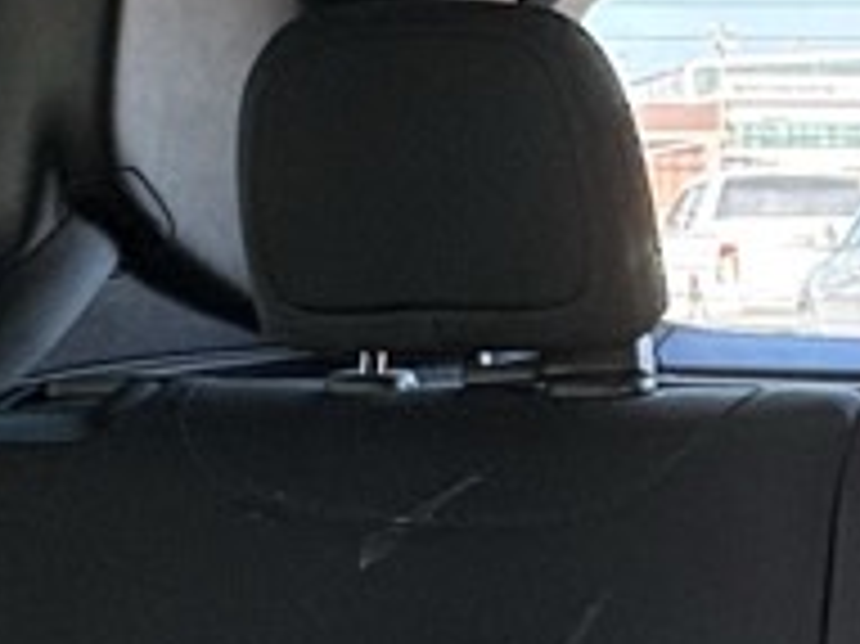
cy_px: 419
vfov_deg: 15.7
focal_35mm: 94
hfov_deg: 20.1
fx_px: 2334
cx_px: 901
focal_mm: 2.22
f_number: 2.2
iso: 320
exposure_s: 1/60
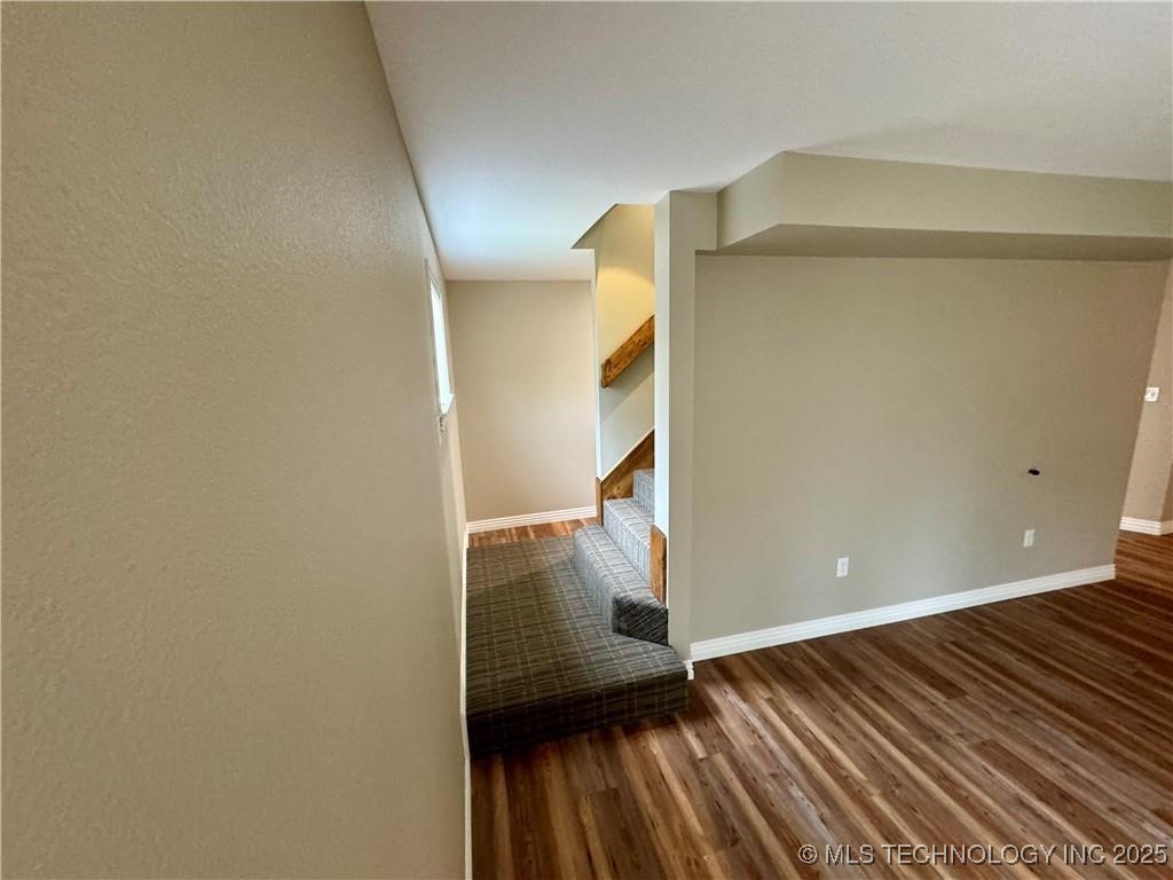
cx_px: 586
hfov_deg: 102.1
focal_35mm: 14
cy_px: 440
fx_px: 474
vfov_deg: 85.7
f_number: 2.2
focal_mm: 2.22
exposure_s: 1/60
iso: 500
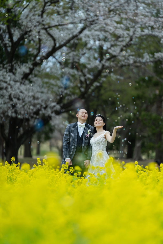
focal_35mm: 135
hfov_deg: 10.2
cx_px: 82
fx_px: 917
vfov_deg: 15.2
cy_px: 122
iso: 200
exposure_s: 1/2500
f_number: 1.8
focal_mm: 135
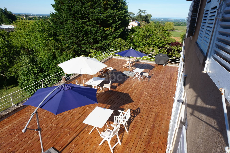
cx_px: 115
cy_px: 76
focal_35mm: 24
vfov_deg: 53.1
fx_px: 153
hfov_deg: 73.8
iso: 100
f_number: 13
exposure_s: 1/80
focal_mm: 16
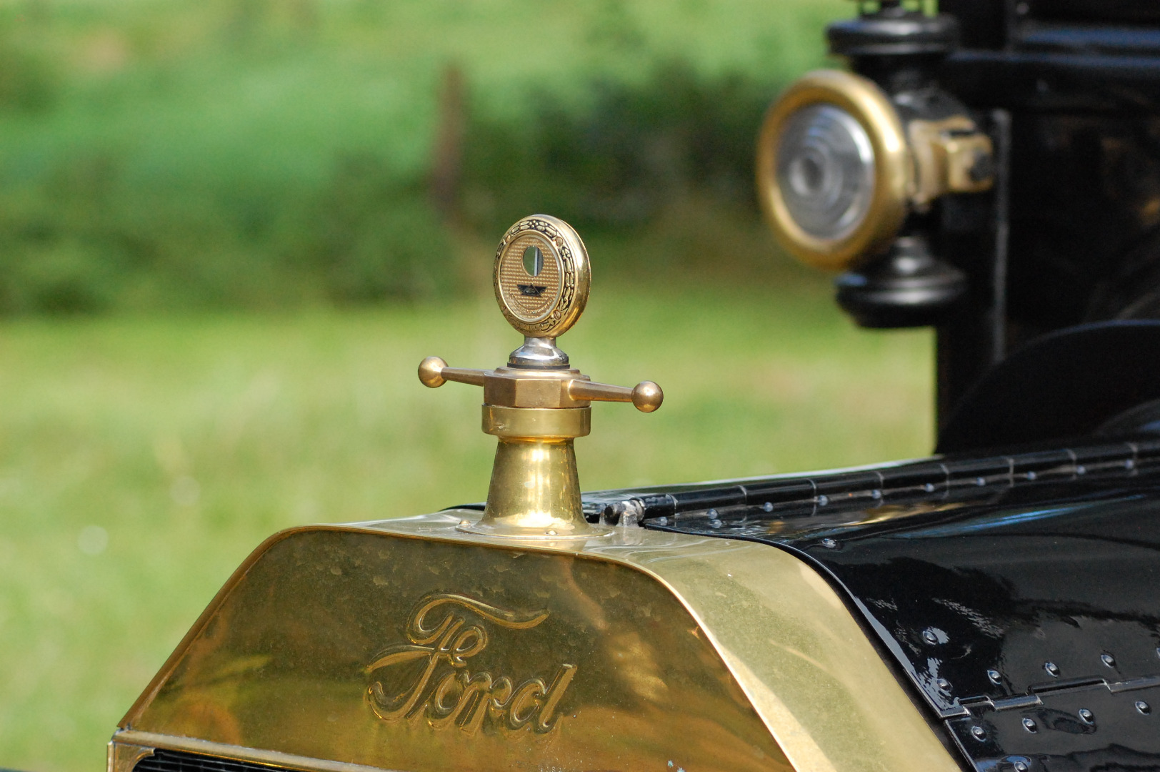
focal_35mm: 138
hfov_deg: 14.9
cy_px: 386
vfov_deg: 9.9
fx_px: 4443
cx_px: 580
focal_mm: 92
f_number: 6.3
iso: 1600
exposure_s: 1/1000
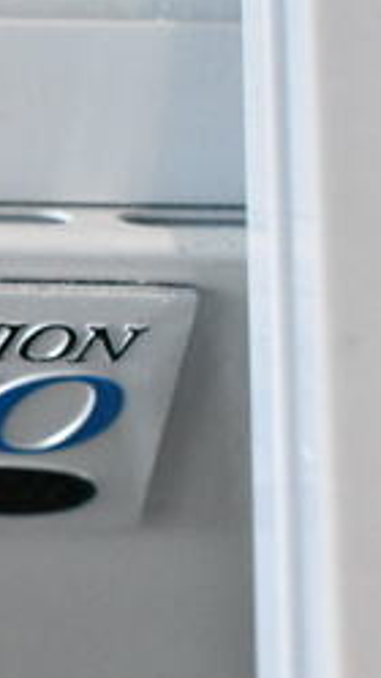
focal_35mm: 131
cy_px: 357
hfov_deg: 8.8
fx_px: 2354
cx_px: -324
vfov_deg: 16.4
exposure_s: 1/400
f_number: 6.3
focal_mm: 34
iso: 6400
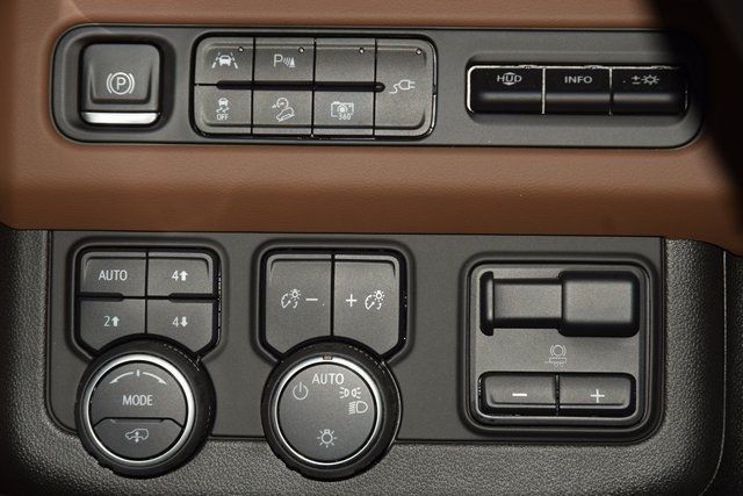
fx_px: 2167
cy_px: 248
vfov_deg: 13.0
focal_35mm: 105
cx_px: 372
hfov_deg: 19.5
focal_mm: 70
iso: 100
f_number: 8
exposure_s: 1/125
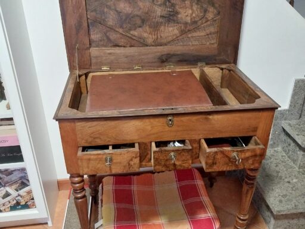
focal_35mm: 26
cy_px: 114
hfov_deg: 67.3
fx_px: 229
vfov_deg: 53.1
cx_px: 152
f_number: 1.8
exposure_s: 1/25
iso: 400
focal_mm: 4
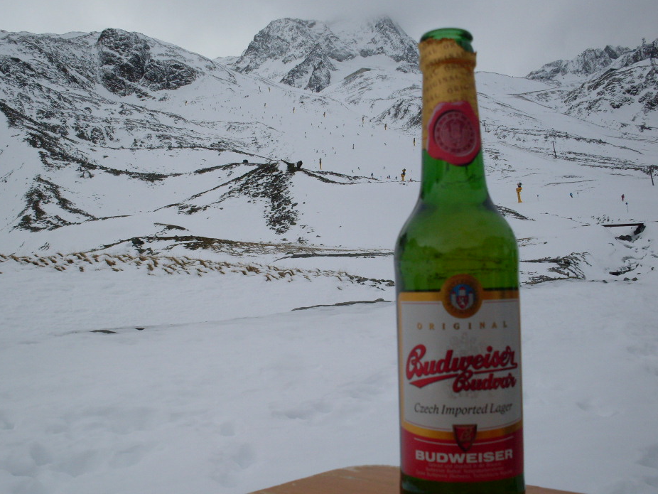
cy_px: 261
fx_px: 799
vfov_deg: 34.4
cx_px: 299
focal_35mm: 42
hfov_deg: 44.7
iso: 80
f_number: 8.4
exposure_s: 1/350
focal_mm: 6.3
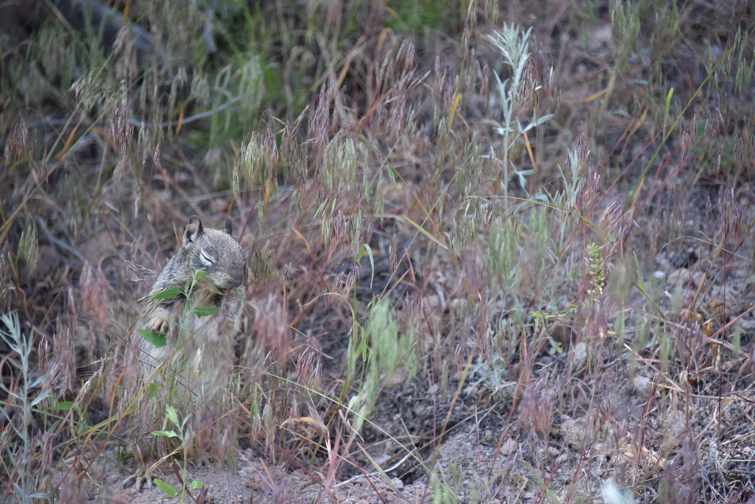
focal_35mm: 300
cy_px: 252
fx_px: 6293
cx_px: 378
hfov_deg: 6.9
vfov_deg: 4.6
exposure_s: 1/640
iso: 1400
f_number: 5.6
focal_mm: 300
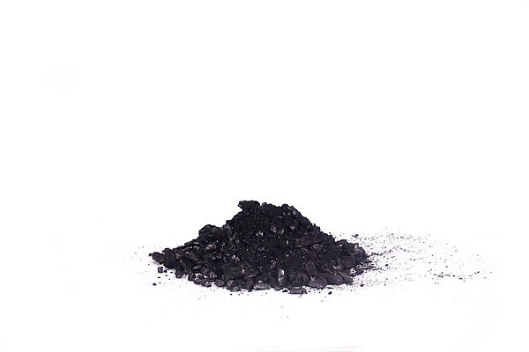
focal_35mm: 54
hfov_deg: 36.9
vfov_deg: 25.1
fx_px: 793
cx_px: 264
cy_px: 176
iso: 100
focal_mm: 36
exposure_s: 1/6
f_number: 5.3
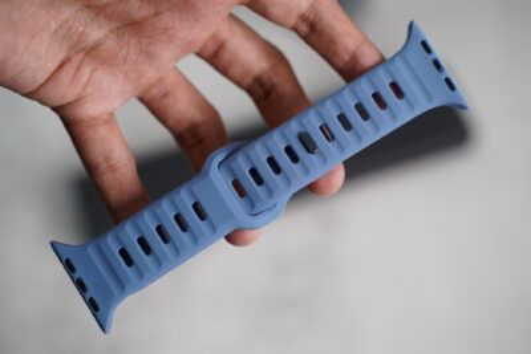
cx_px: 266
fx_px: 1107
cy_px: 177
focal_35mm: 75
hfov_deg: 27.0
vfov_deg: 18.2
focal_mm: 75
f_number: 4
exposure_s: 1/80
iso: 500
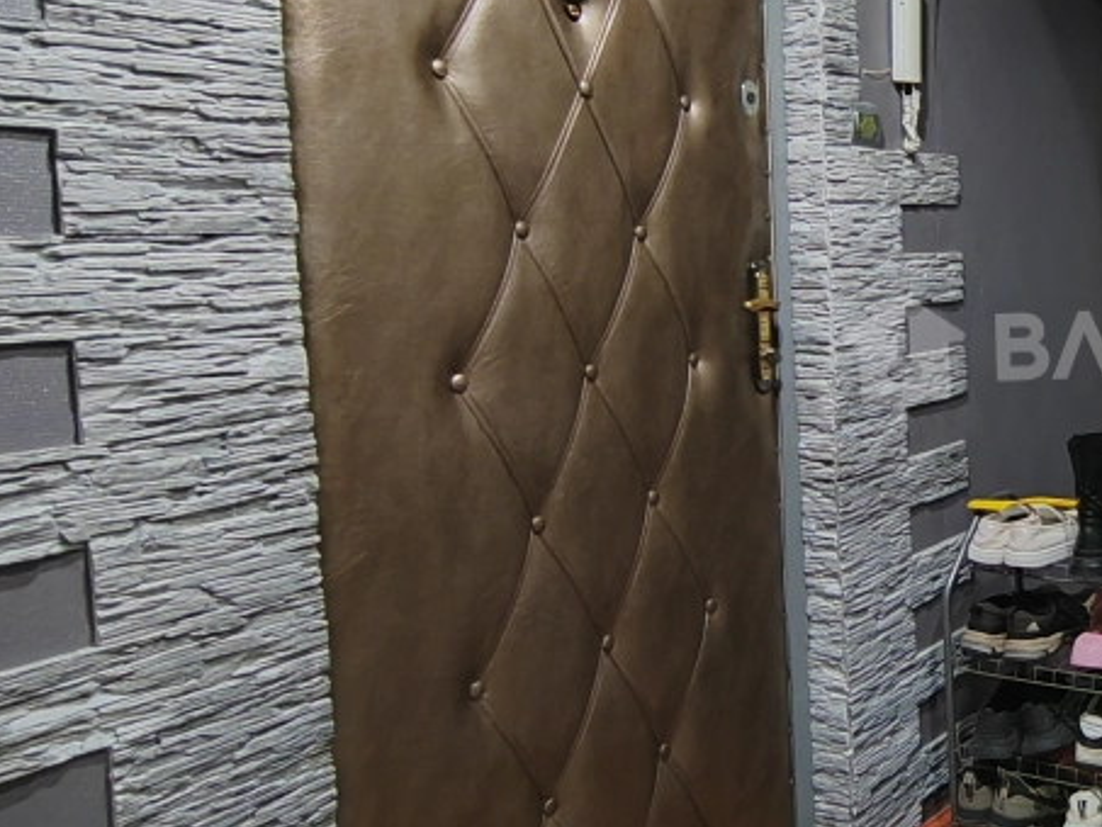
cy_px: 337
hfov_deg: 43.3
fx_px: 1146
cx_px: 1126
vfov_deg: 39.5
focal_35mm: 36
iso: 1600
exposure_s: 1/25
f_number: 2.2
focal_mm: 2.16
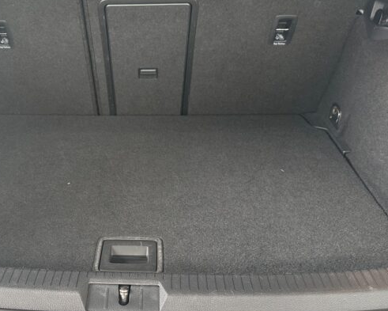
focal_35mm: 38
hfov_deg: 47.1
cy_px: 179
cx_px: 126
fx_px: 436
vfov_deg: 39.1
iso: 250
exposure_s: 1/60
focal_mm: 6.86
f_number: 1.78
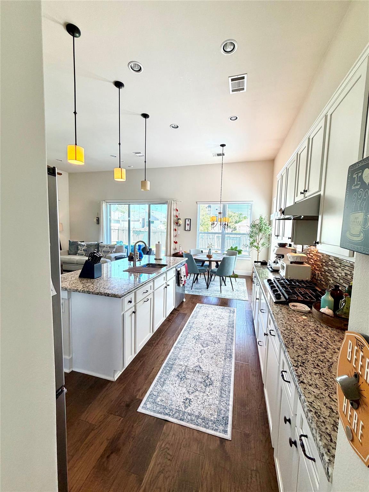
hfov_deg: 85.7
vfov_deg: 102.1
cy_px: 246
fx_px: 199
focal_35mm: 14
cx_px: 184
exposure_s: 1/121
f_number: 2.2
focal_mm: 2.22
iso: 125
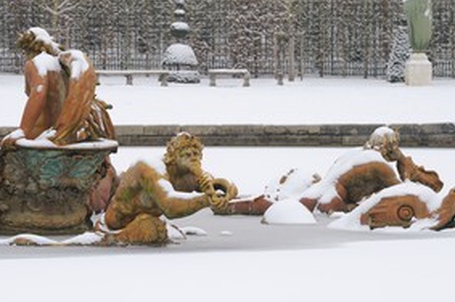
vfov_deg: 5.3
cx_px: 199
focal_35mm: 260
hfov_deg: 7.9
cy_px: 95
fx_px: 3282
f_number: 9
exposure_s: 1/160
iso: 400
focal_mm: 175
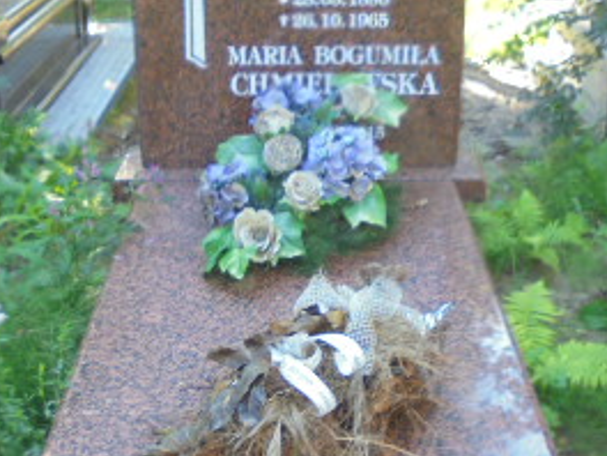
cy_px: 329
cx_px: 244
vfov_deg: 23.1
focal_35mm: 63
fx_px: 1105
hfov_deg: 30.6
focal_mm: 4.6
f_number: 3.5
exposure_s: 1/30
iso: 100
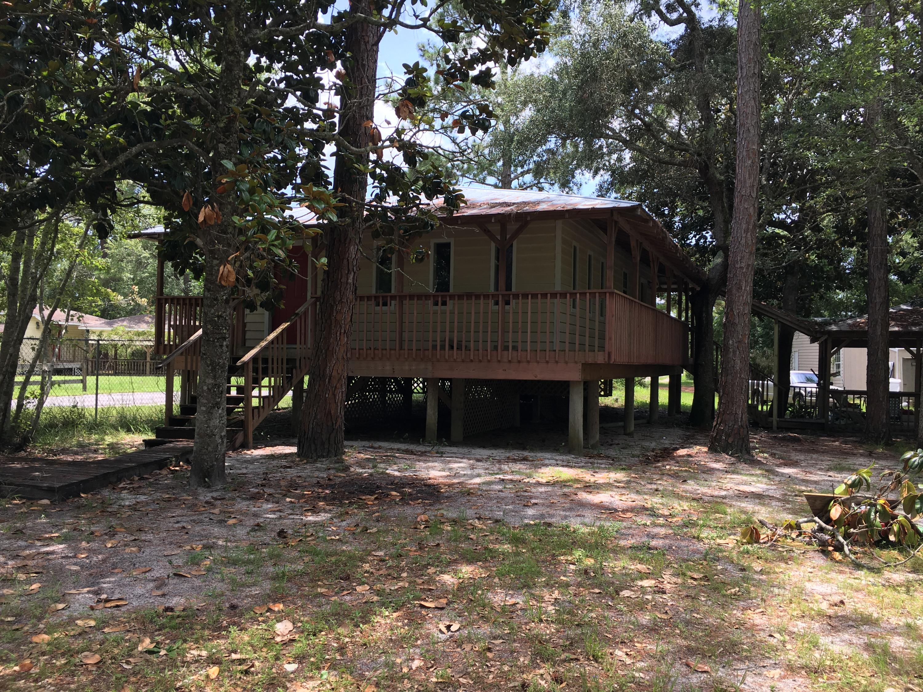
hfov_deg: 61.7
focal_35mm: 29
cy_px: 346
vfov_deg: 48.2
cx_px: 462
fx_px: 773
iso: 25
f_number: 2.2
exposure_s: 1/368
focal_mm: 4.15
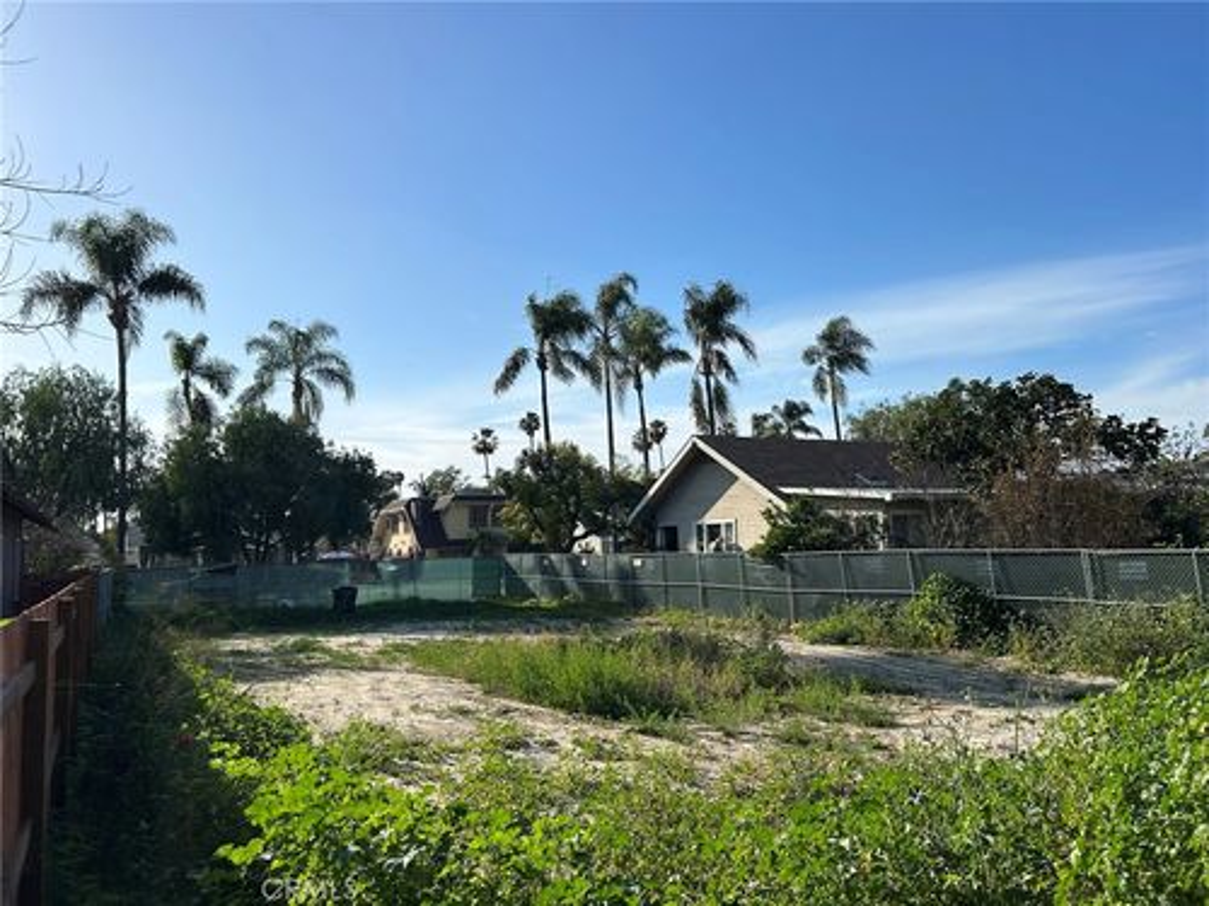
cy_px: 453
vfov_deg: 53.1
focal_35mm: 26
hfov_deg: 67.3
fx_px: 908
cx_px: 604
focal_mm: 5.7
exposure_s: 1/5319
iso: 50
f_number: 1.5
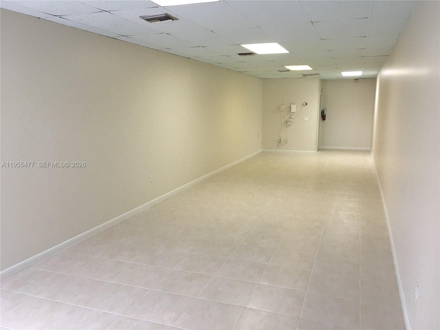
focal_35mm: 29
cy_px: 165
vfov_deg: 48.2
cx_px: 220
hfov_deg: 61.7
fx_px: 369
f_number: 2.2
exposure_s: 1/30
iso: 25
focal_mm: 4.15
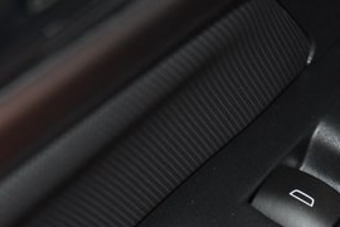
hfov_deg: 8.2
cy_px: 204
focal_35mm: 249
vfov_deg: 5.5
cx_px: 307
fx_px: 2351
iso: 2800
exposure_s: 1/40
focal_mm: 70
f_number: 4.5
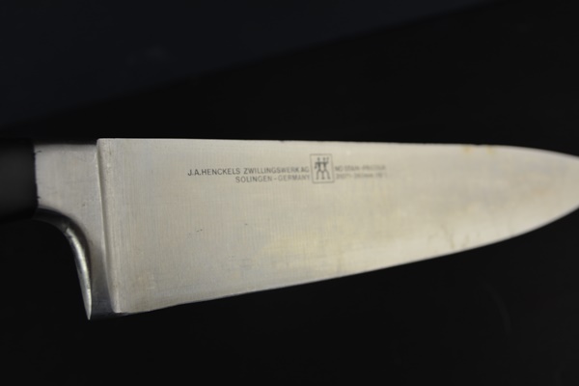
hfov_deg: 45.0
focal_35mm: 44
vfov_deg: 30.8
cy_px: 193
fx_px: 700
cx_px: 290
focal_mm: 29
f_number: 5.6
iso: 200
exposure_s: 1/125
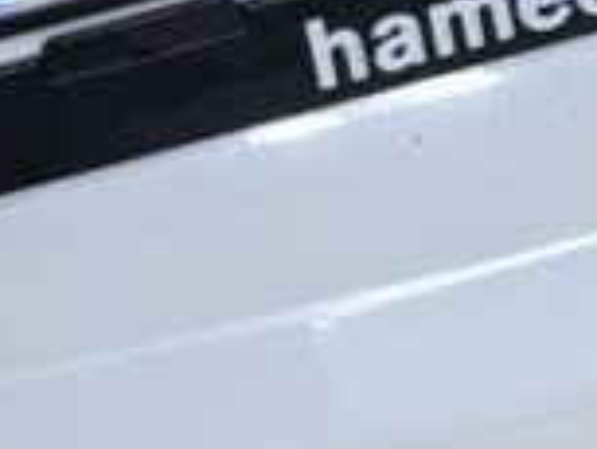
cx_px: 1327
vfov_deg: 4.5
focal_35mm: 321
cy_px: 1066
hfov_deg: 6.0
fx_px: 5540
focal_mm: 6.76
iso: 64
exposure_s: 1/50
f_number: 1.78
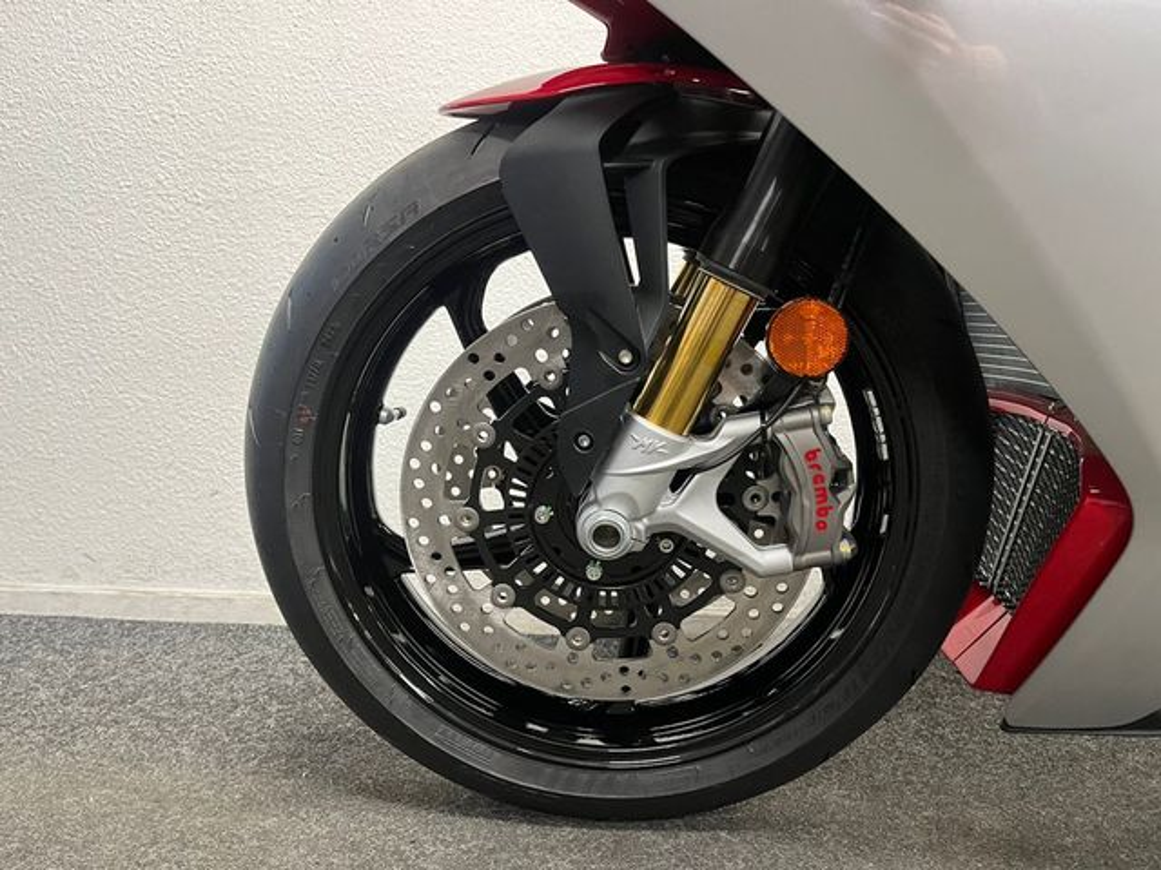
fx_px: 872
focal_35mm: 26
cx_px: 580
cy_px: 435
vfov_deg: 53.1
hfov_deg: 67.3
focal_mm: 5.1
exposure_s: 1/50
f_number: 1.6
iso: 320
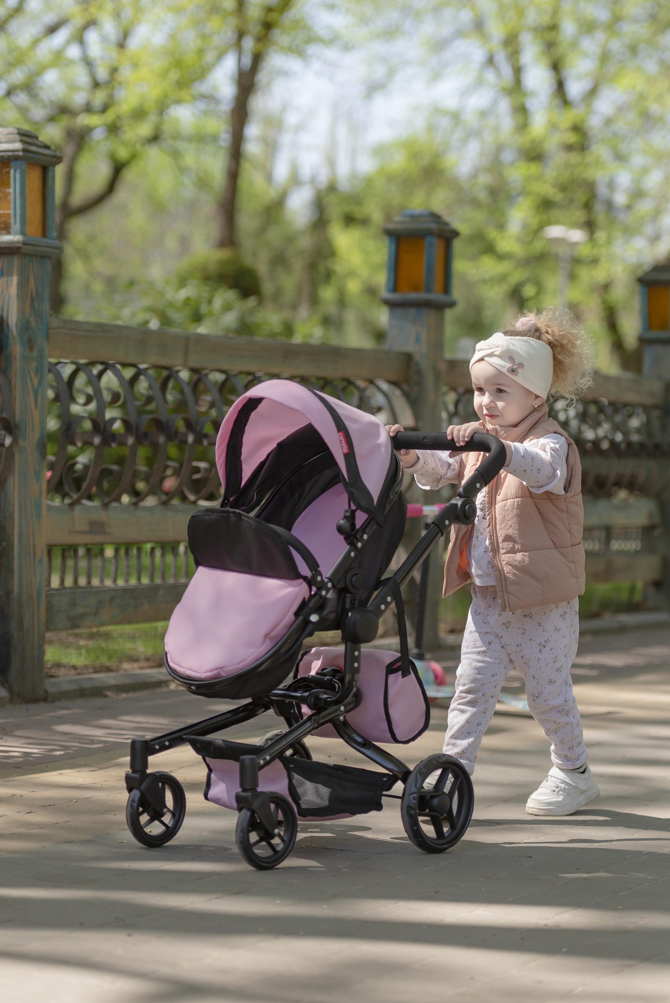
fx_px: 2398
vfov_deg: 23.6
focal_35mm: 86
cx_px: 335
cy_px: 502
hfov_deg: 15.9
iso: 250
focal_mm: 86
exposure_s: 1/1600
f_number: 2.8
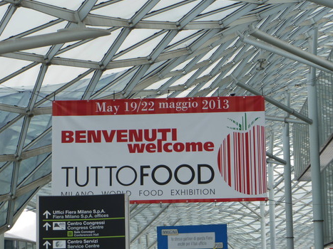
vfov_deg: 16.4
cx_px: 193
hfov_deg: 21.8
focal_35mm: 90
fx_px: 866
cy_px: 145
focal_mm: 13.6
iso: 100
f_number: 4.5
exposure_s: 1/200
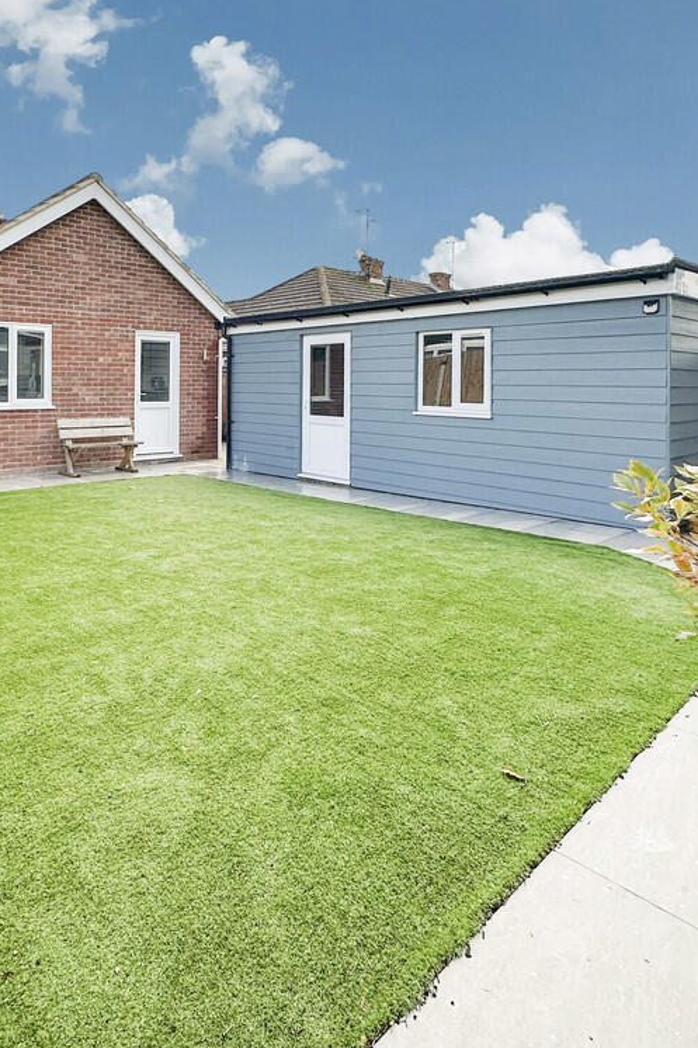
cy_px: 510
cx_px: 198
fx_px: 582
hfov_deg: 59.5
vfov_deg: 84.0
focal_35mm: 20
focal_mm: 2.22
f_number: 2.2
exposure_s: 1/1916
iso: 50
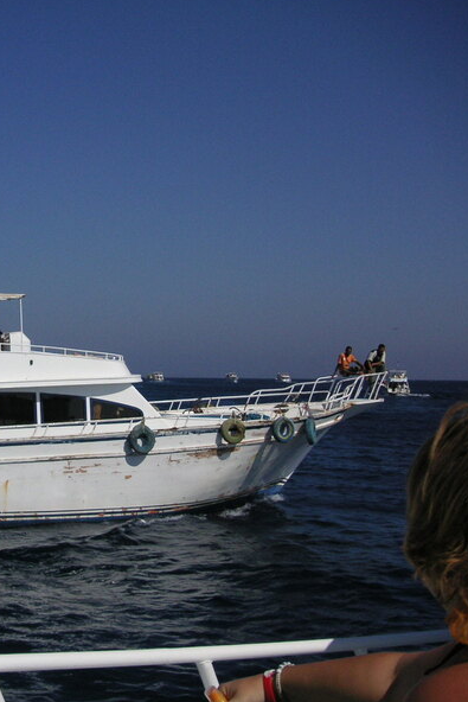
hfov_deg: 25.2
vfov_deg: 38.2
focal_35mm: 52
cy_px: 347
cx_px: 46
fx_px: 1013
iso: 50
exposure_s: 1/750
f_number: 6.7
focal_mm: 6.1
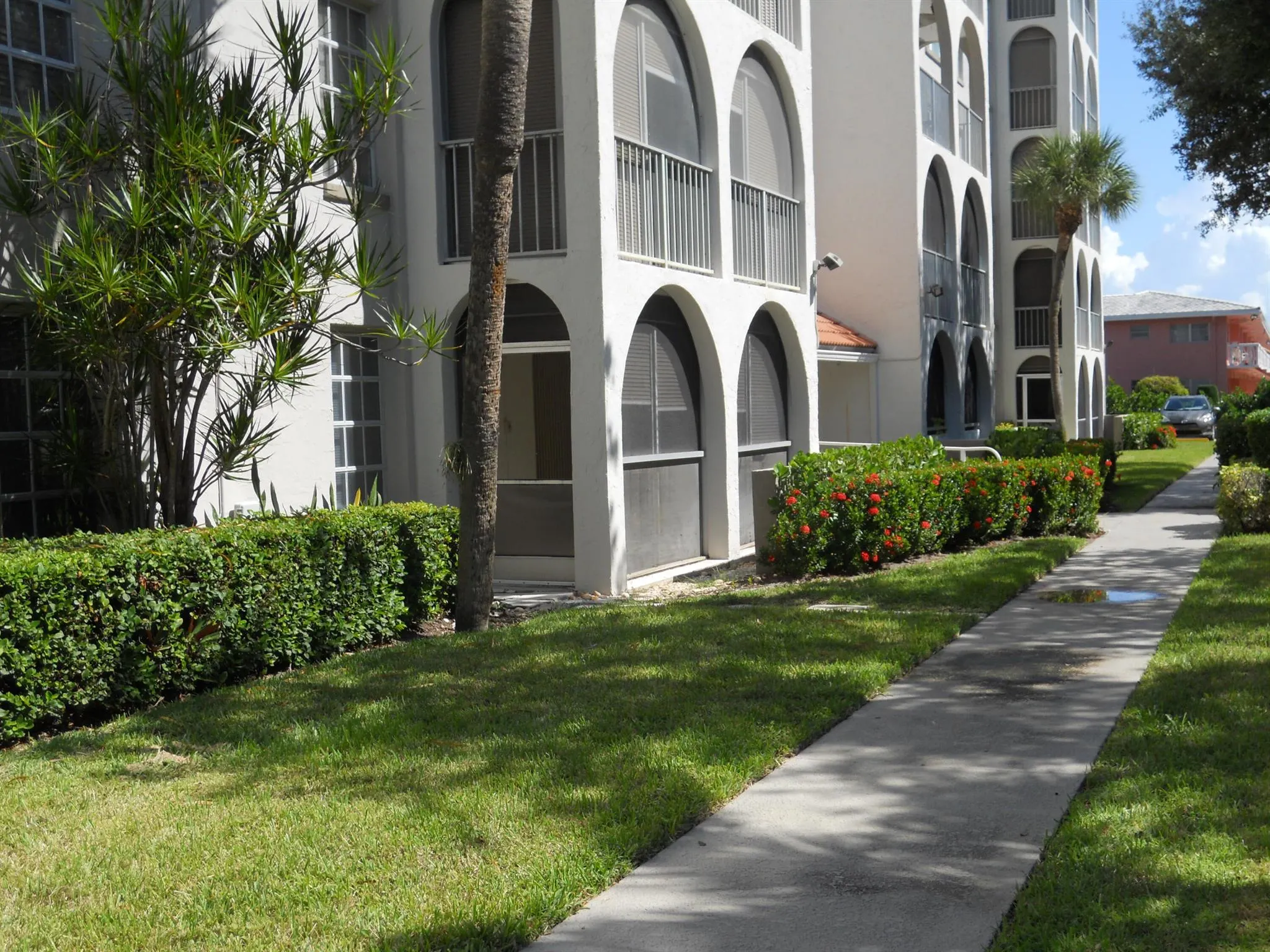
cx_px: 635
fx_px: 1504
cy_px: 476
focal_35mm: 41
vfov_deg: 35.1
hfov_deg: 45.8
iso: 80
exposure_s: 1/800
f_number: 3.2
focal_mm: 7.3
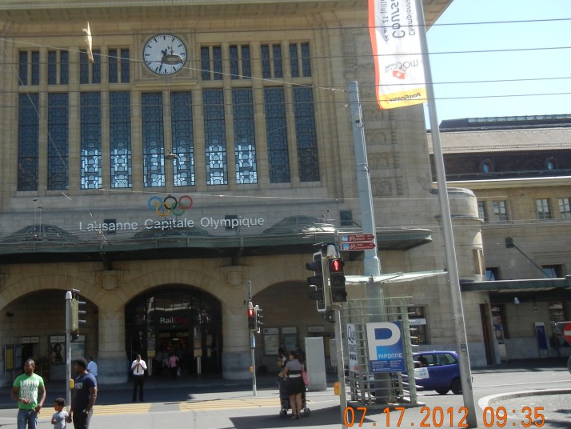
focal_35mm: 43
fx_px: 710
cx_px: 186
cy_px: 174
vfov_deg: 33.5
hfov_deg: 43.2
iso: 160
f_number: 3.5
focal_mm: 5.4
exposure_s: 1/707
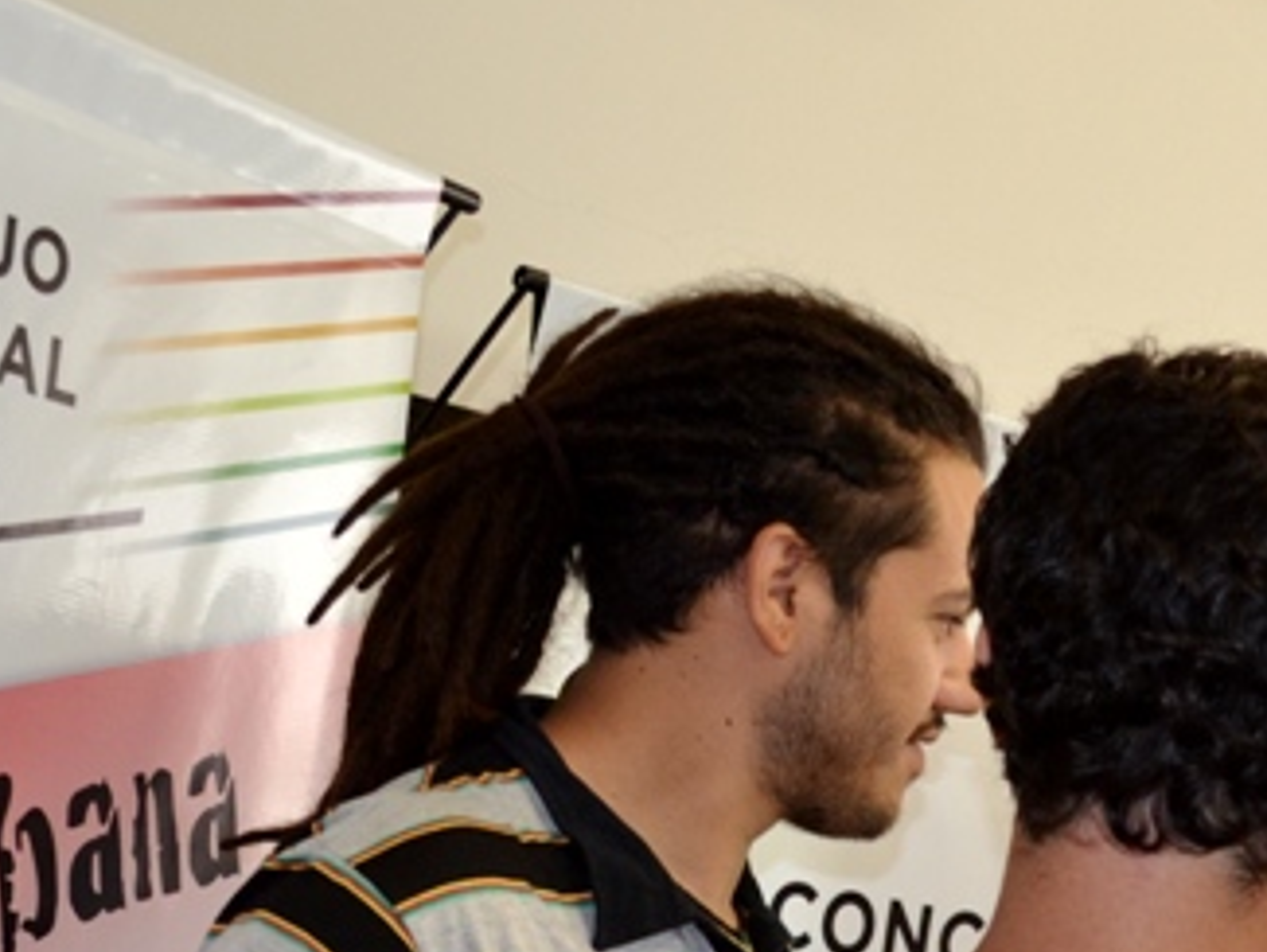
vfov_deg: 14.4
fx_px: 3662
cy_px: 1063
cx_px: 979
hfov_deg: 19.5
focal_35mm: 100
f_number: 4
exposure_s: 1/80
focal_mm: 22
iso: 400
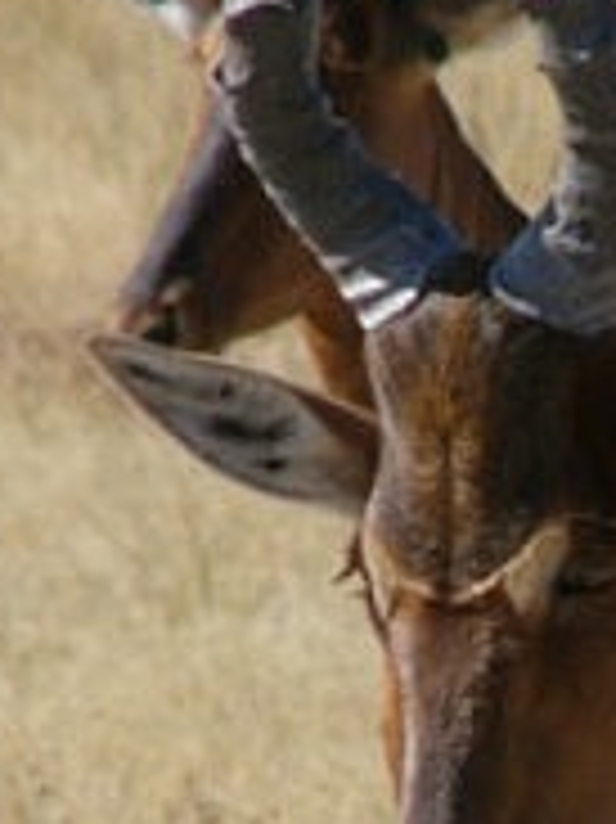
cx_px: 771
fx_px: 28031
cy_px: 734
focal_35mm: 1180
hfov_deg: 1.3
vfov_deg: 1.7
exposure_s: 1/400
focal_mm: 72
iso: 50
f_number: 5.2
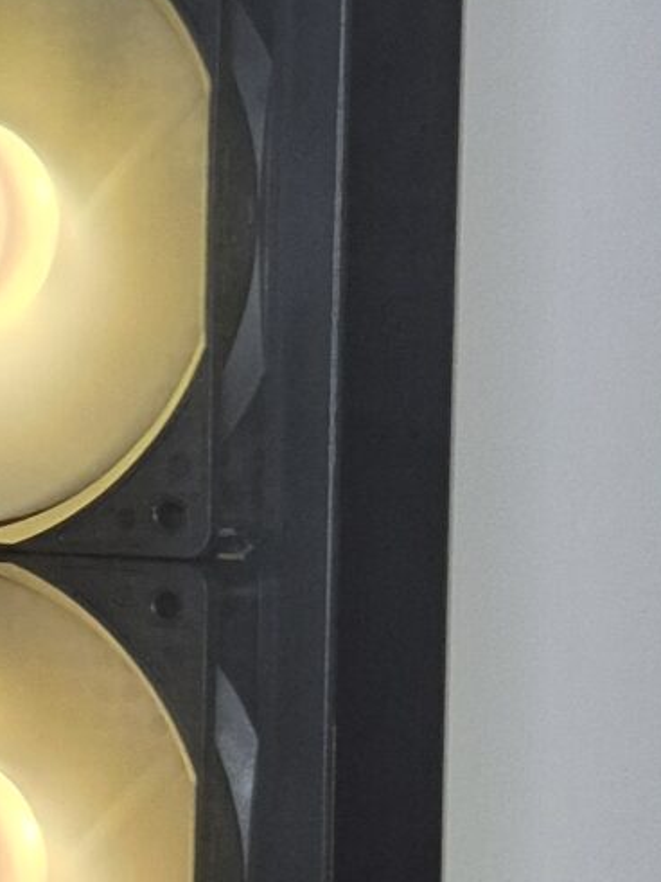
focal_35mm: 120
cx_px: -812
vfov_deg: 16.4
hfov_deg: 10.9
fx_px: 3057
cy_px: 551
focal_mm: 5.4
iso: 400
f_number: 1.8
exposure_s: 1/31
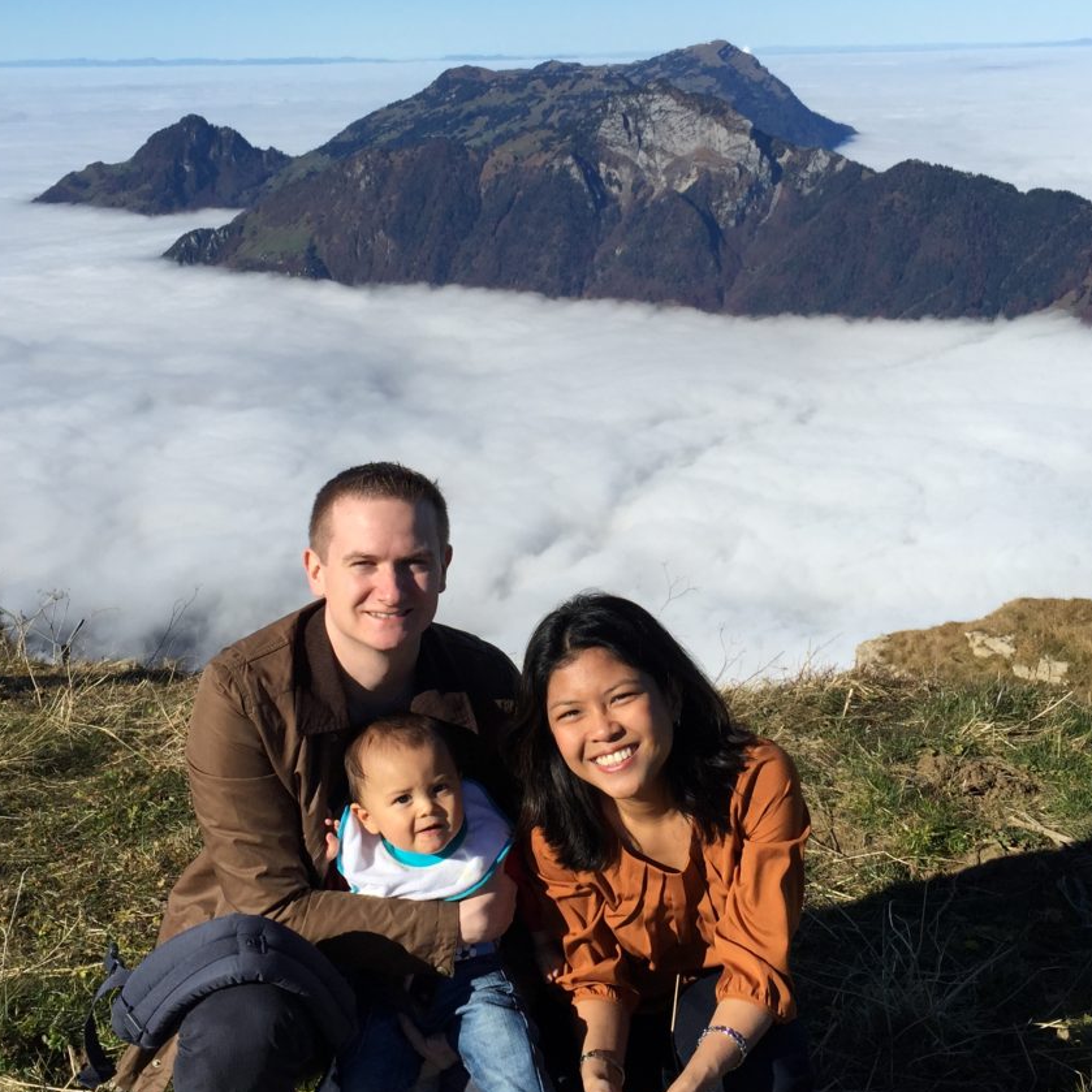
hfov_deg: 38.3
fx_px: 1570
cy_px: 479
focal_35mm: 44
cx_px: 508
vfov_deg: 38.3
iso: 32
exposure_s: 1/3300
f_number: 2.2
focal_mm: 4.15
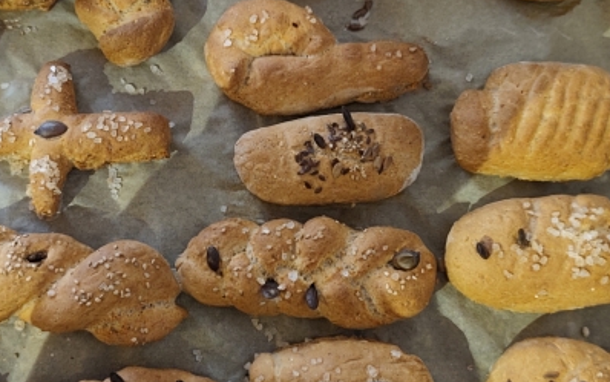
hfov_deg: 41.0
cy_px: 160
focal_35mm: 49
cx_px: 274
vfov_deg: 26.3
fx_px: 815
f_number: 1.65
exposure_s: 1/25
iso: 3200
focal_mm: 6.19
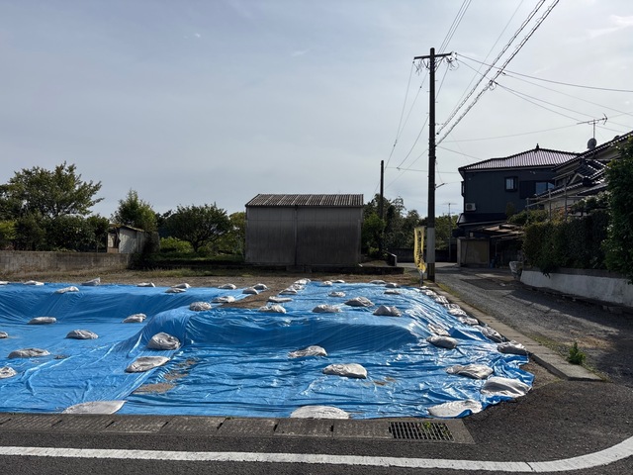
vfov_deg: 53.1
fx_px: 475
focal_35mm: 26
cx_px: 316
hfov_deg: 67.3
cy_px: 238
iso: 50
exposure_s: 1/9091
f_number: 1.6
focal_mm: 5.96
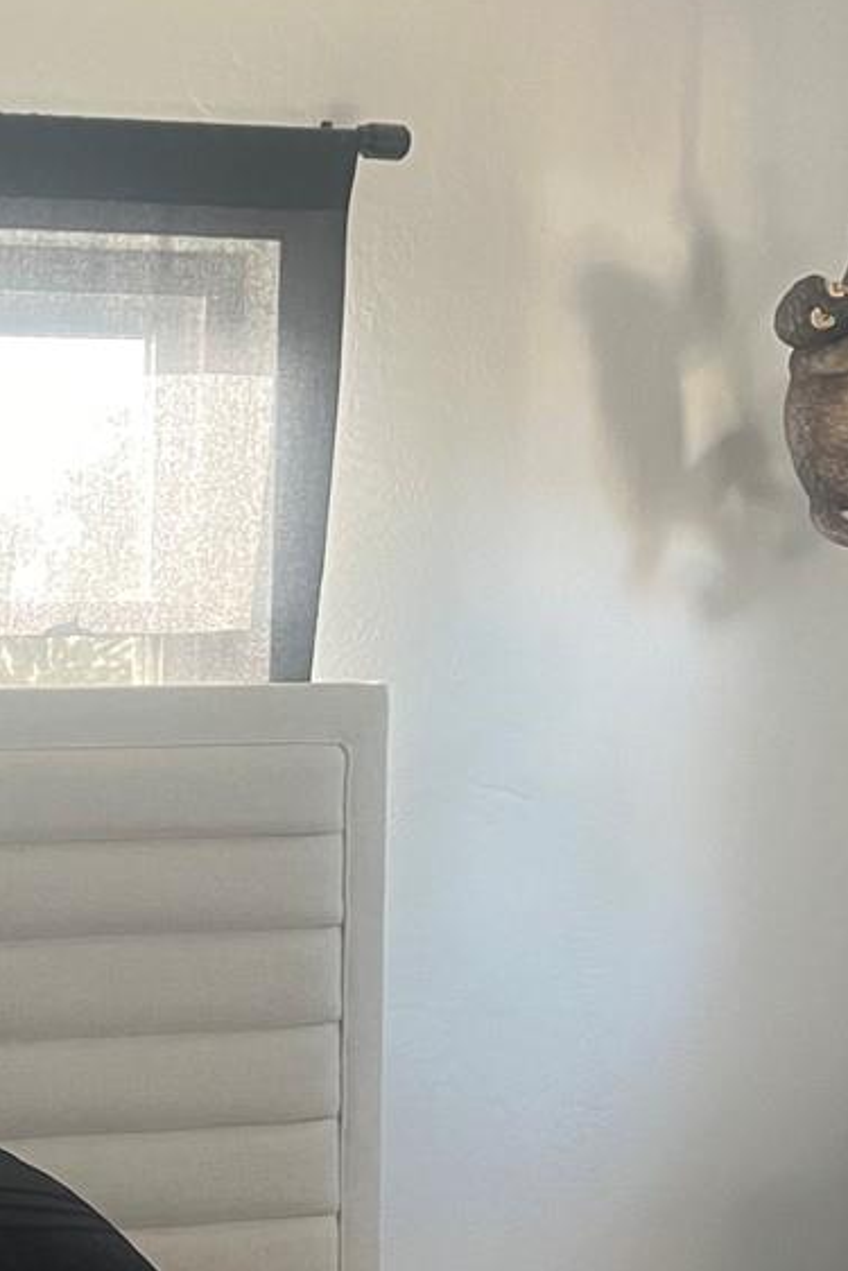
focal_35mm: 77
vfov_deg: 26.0
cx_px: -364
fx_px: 2719
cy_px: 930
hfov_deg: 16.4
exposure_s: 1/60
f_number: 1.5
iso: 250
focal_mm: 5.7
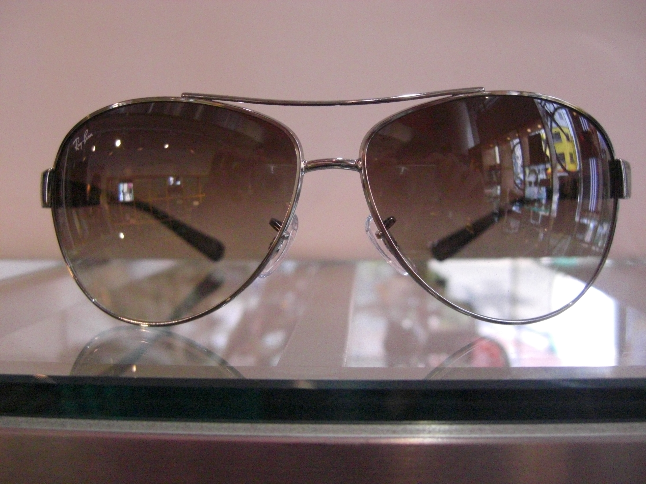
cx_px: 323
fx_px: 709
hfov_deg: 49.0
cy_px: 242
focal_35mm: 38
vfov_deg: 37.7
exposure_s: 1/320
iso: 800
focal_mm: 7.9
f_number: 2.8
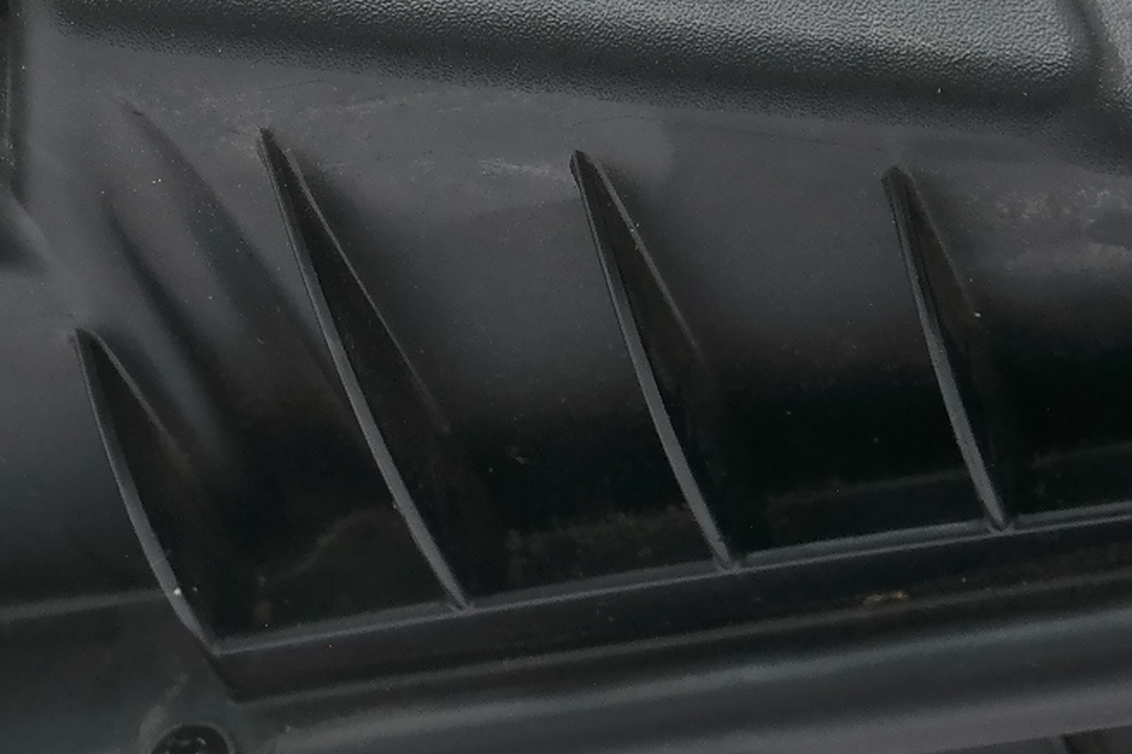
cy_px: 181
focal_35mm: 186
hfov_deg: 11.0
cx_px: 247
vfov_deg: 7.4
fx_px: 5847
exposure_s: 1/50
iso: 400
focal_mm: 27
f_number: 4
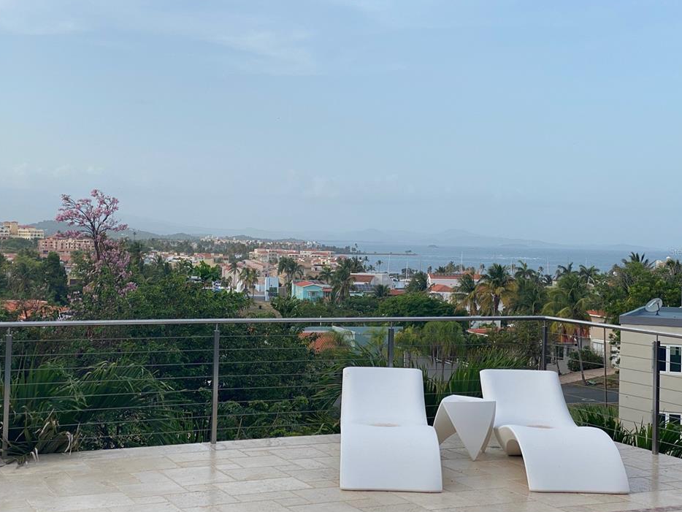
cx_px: 340
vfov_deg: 25.7
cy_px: 251
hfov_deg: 33.8
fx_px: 1123
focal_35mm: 57
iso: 20
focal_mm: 6
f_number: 2
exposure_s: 1/773
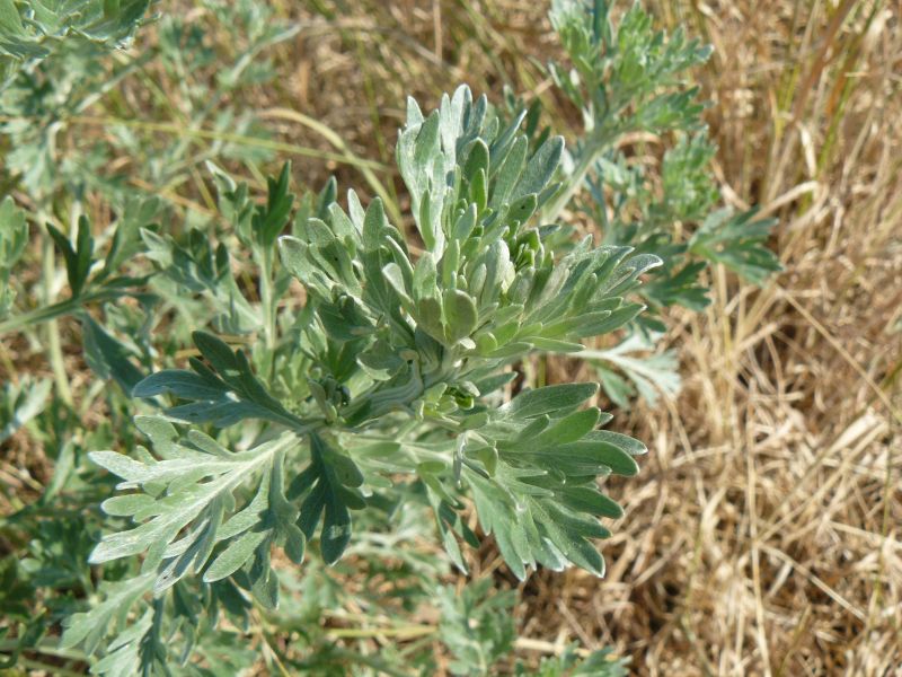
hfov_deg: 51.4
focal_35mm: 36
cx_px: 451
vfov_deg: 39.7
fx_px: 938
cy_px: 338
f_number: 5.6
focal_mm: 6
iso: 100
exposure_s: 1/200
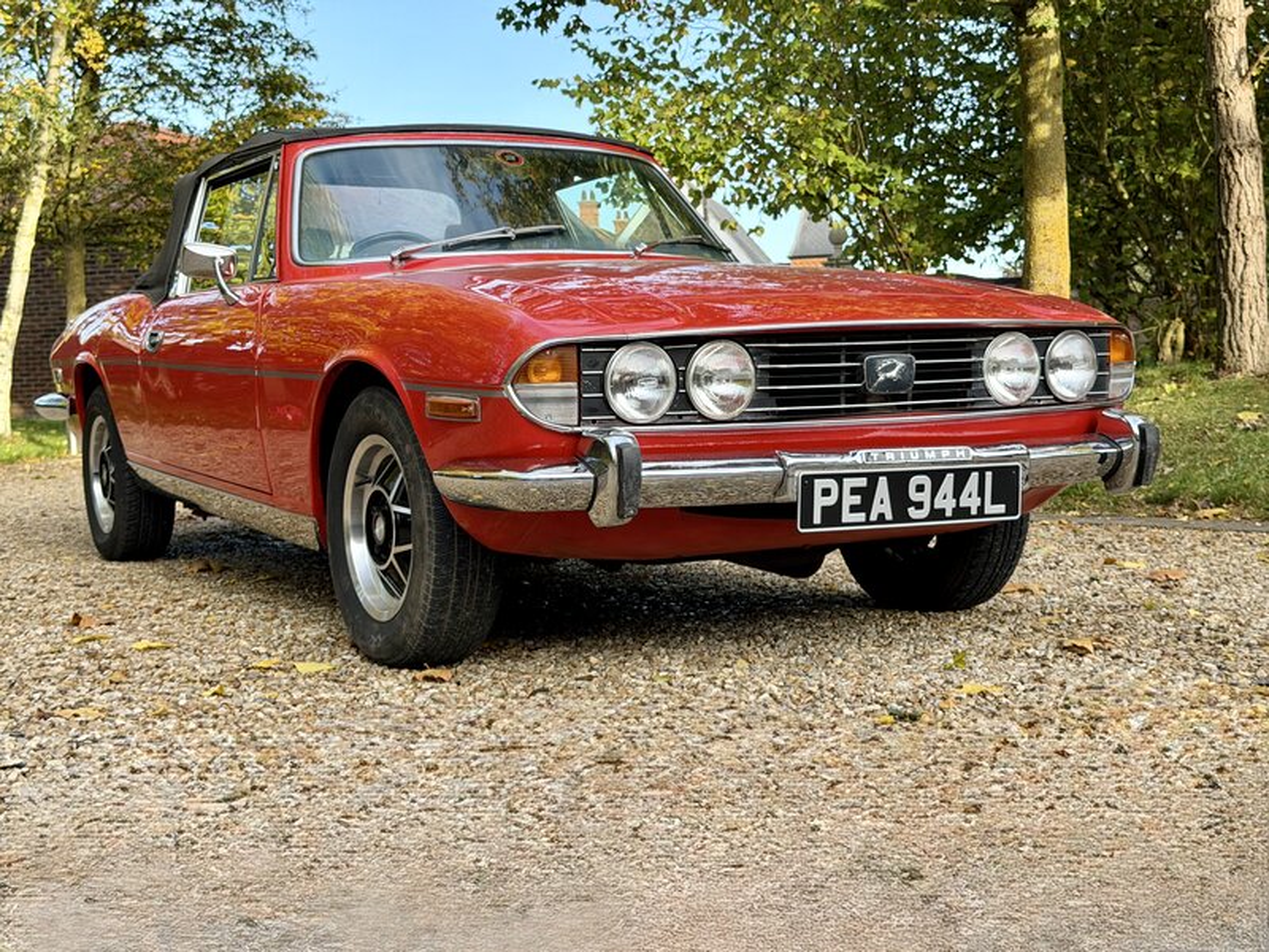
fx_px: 1760
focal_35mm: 48
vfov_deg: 30.3
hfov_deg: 39.7
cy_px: 476
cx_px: 634
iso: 80
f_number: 1.78
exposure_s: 1/553
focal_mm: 6.76
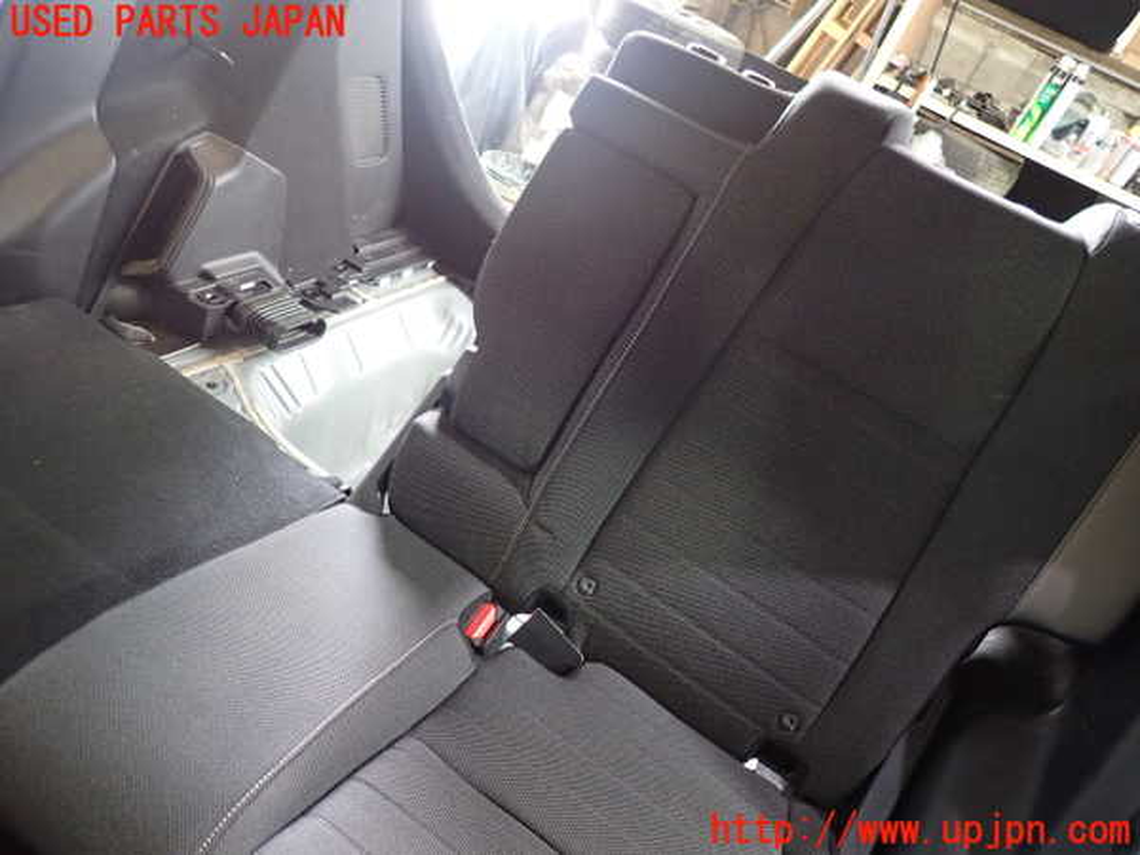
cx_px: 570
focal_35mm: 25
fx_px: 823
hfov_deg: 69.4
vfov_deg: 54.9
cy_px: 428
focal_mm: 4.5
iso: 500
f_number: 2
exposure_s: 1/30
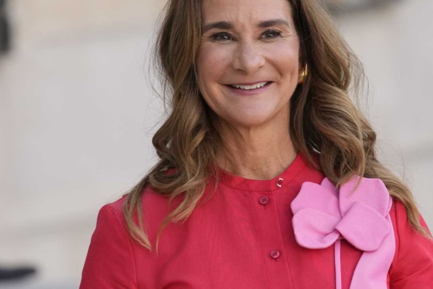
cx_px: 254
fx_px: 5594
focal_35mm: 465
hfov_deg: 4.4
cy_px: 128
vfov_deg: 3.0
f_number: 4
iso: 800
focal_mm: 200
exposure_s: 1/1600
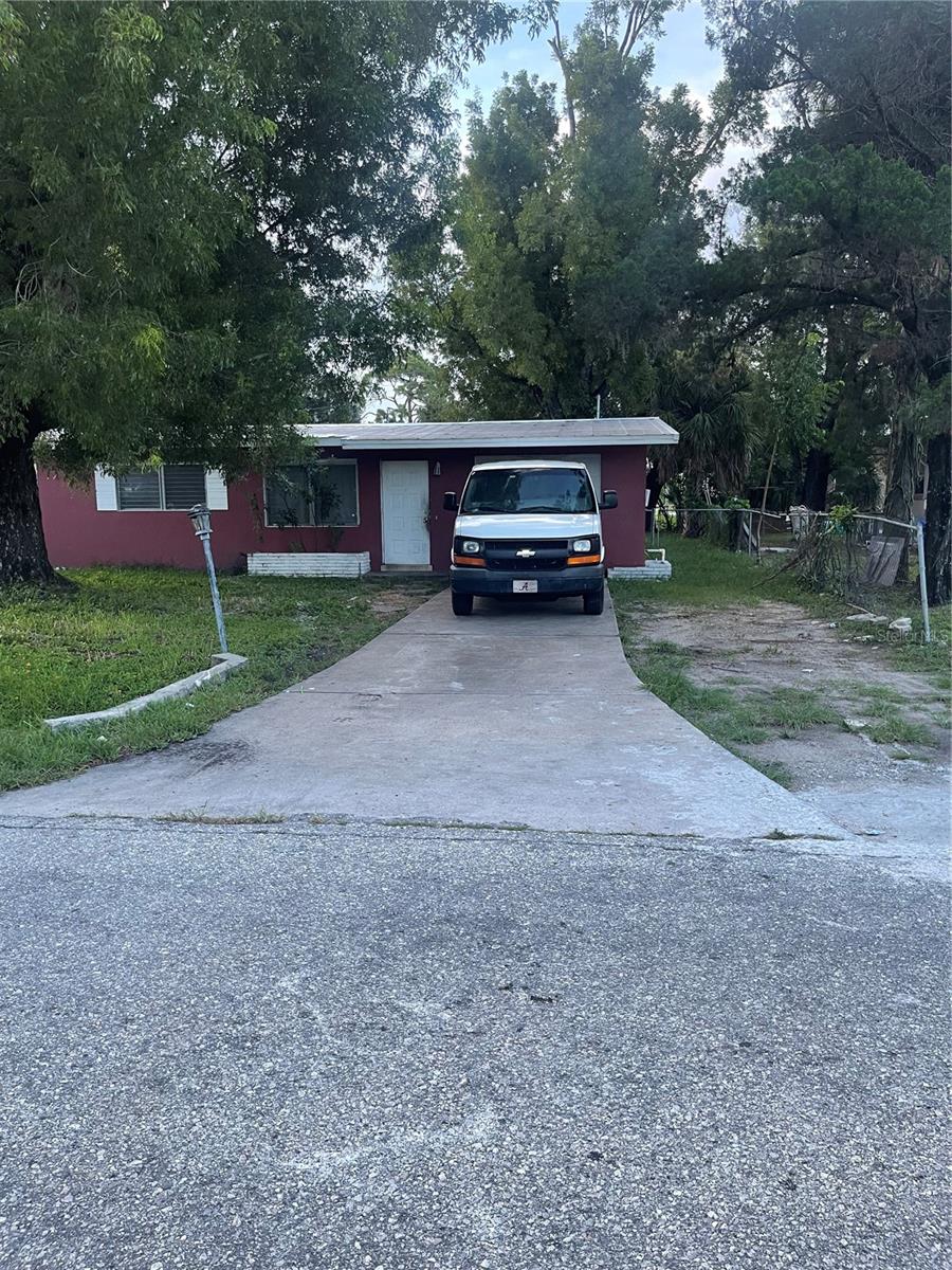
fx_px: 917
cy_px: 635
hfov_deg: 54.9
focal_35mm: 25
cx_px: 476
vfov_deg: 69.4
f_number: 1.6
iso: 125
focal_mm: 5.1
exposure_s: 1/69
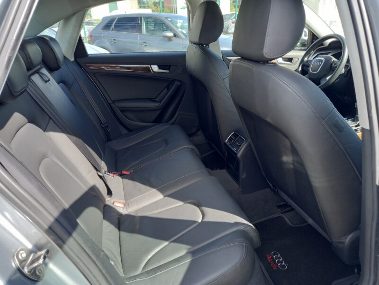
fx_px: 274
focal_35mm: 25
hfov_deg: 69.4
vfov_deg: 54.9
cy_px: 142
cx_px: 190
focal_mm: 4.6
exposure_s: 1/50
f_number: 2
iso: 32
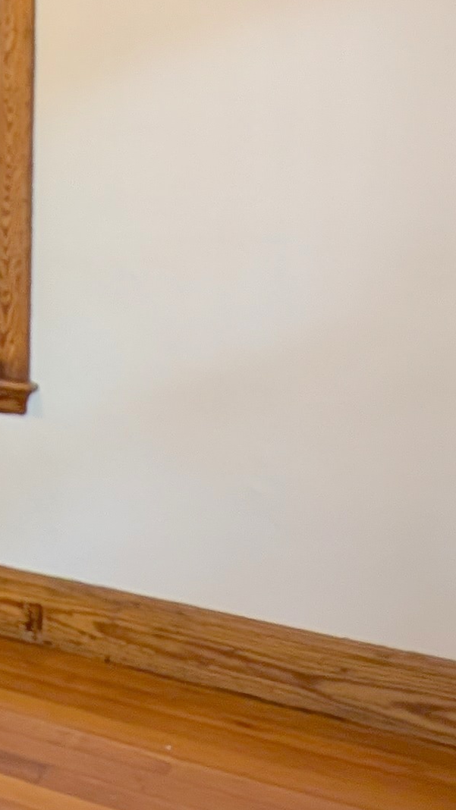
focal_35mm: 50
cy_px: 147
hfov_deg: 21.1
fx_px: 1074
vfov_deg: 39.5
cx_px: -181
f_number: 1.95
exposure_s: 1/40
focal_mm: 2.23
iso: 52
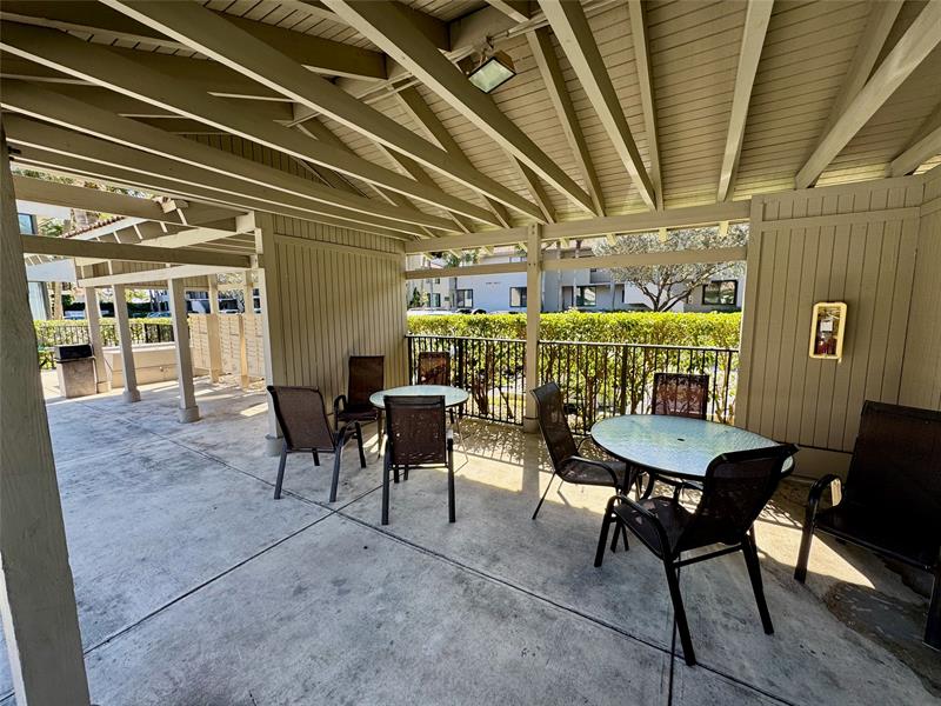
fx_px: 381
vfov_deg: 85.7
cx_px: 470
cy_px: 353
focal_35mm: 14
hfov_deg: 102.1
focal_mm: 2.22
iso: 40
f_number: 2.2
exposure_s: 1/248
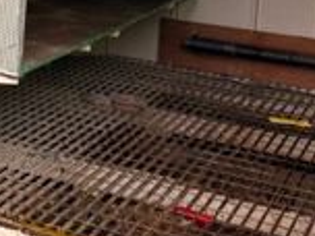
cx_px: -286
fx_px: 864
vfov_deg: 14.8
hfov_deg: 16.5
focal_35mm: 95
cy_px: -75
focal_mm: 6.76
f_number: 1.78
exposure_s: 1/379
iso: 80
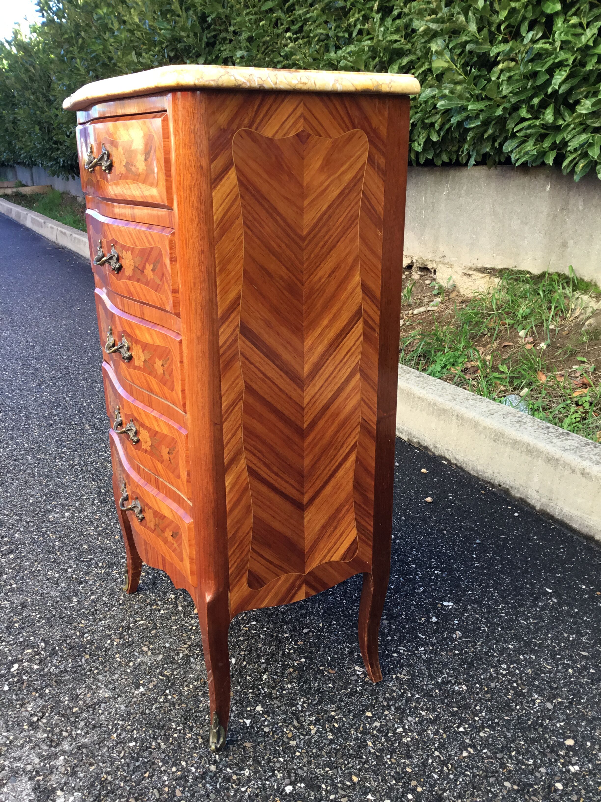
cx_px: 300
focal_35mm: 31
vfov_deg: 58.4
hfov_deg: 45.4
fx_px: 718
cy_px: 401
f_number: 2.4
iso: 40
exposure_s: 1/100
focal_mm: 3.3
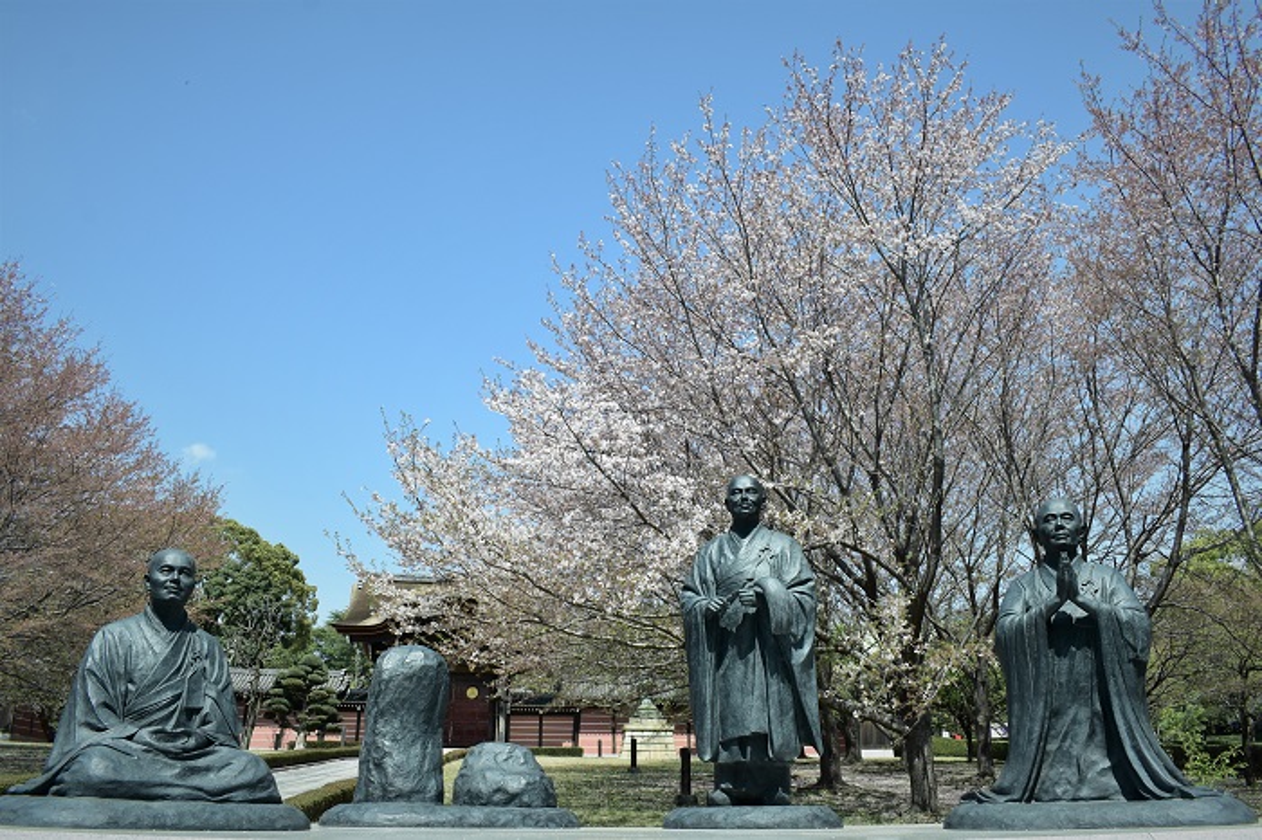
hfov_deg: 67.4
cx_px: 631
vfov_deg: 47.9
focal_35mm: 27
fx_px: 946
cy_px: 420
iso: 400
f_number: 11
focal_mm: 18
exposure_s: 1/500
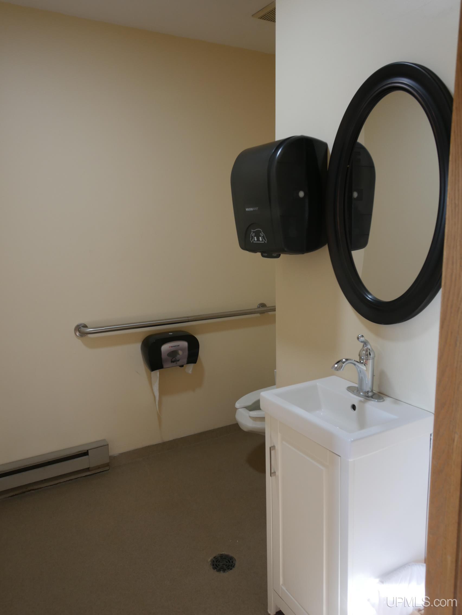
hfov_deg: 53.1
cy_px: 308
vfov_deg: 67.3
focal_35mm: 26
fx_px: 463
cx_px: 231
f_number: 4
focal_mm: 13
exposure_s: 1/60
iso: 400
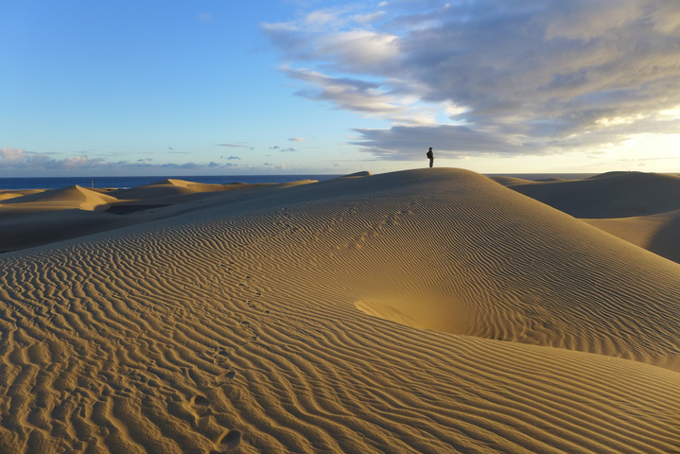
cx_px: 340
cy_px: 227
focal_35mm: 24
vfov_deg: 53.2
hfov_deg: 73.7
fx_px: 453
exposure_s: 1/640
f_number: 2.8
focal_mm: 4.7
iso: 80
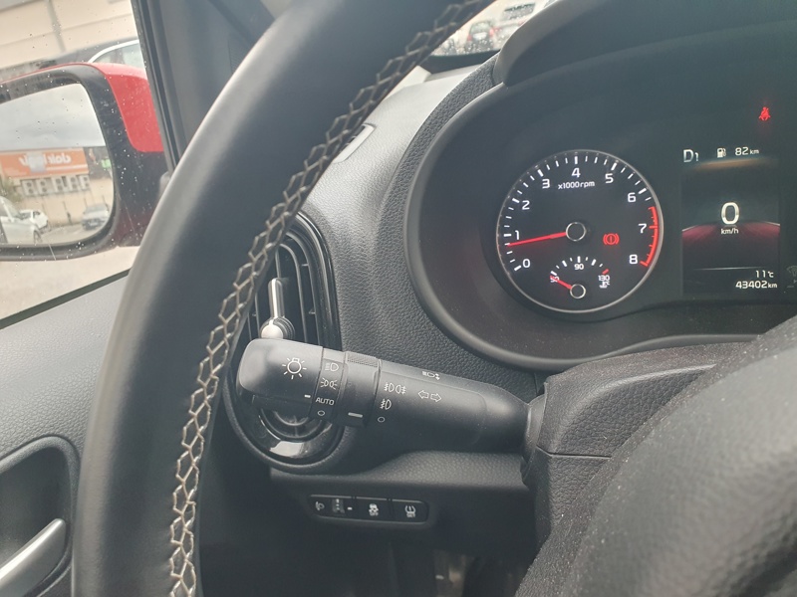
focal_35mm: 26
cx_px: 398
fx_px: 599
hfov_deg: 67.3
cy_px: 298
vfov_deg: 53.1
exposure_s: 1/100
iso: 200
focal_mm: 4.32
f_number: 2.4
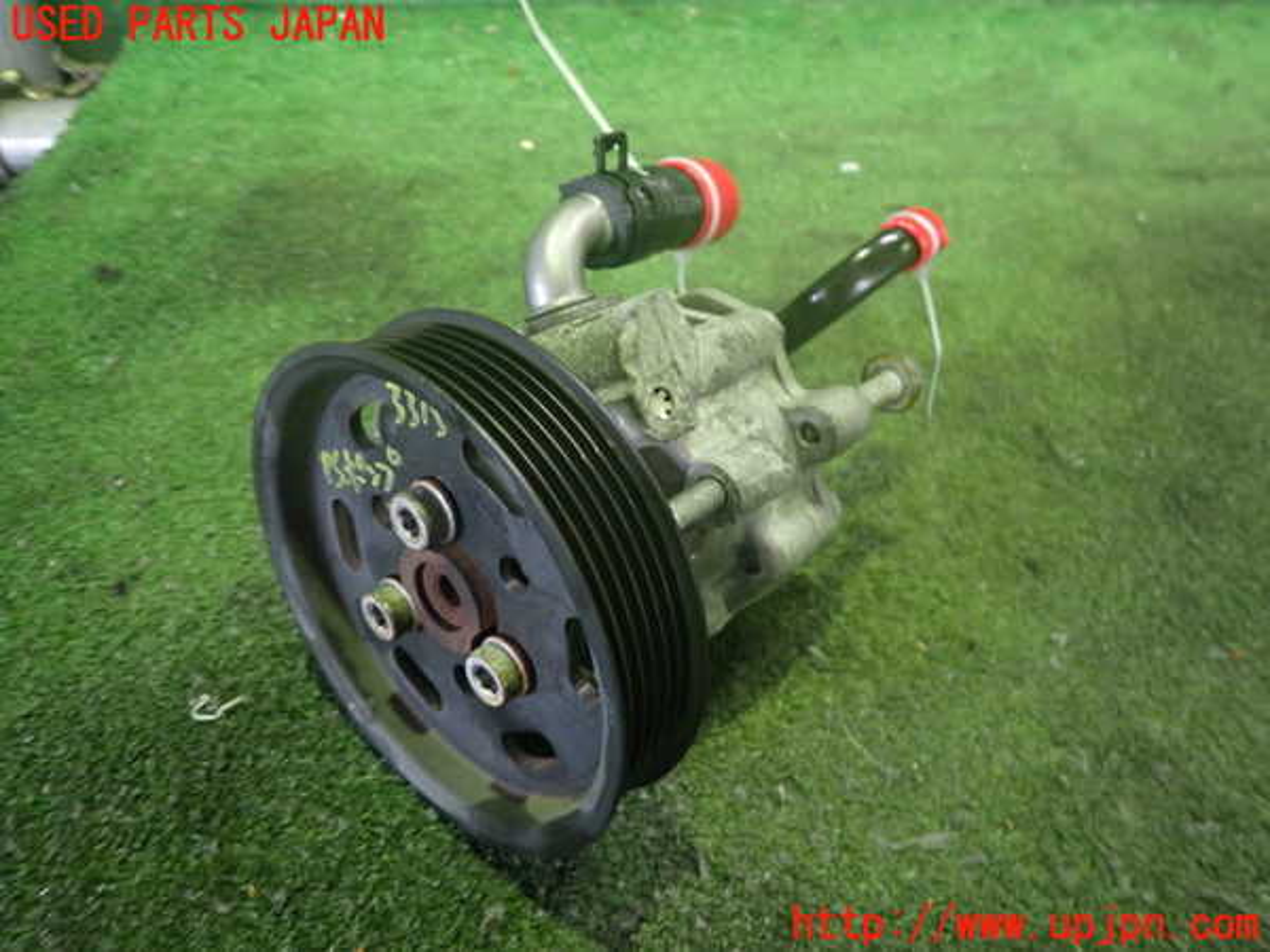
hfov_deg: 69.4
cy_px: 476
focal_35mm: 25
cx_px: 635
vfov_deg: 54.9
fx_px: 917
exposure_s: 1/30
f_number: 2
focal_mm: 4.5
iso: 800
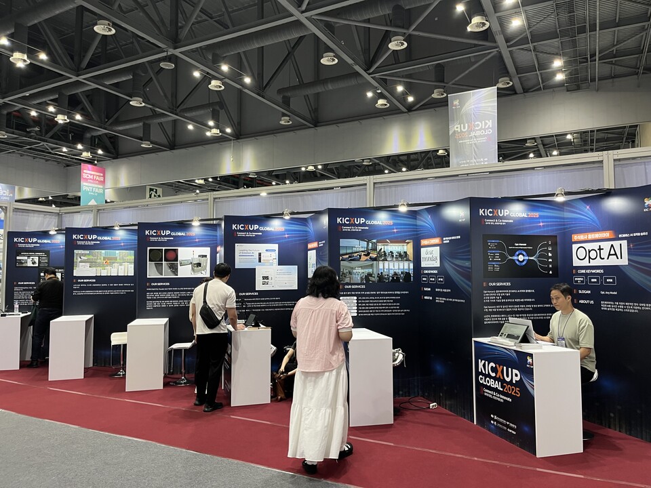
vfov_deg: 53.1
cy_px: 244
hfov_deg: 67.3
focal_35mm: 26
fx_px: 489
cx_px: 326
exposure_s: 1/60
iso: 160
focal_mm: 5.1
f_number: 1.6
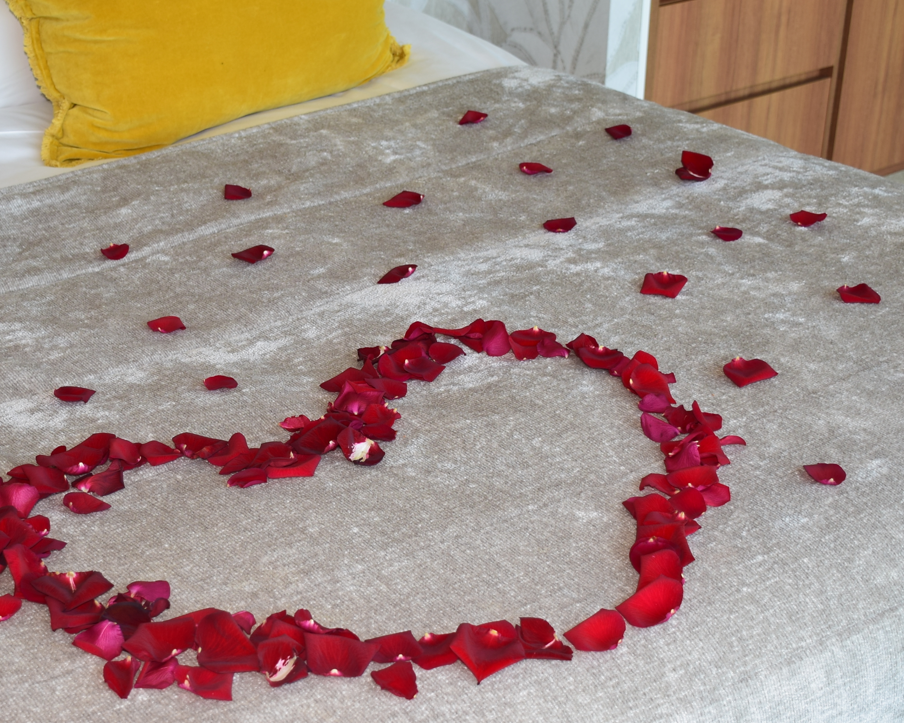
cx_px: 346
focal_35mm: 63
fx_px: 1683
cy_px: 439
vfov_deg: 24.2
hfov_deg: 30.0
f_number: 3.8
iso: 100
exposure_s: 1/40
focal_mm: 23
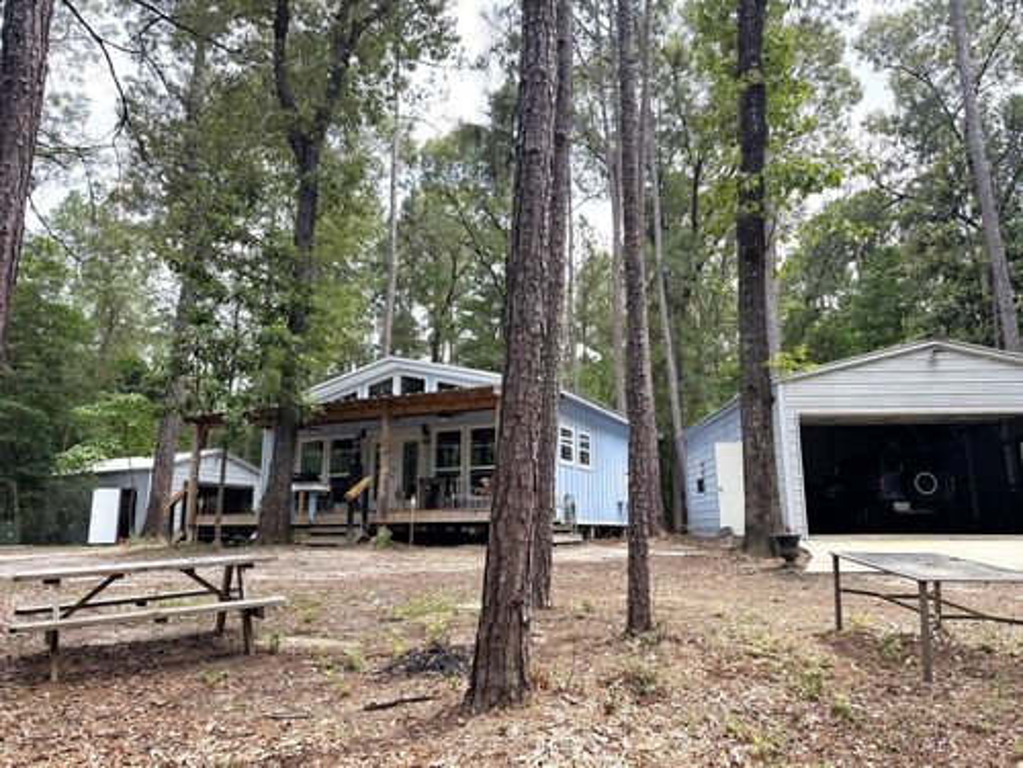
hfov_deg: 71.6
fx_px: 709
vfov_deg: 56.8
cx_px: 512
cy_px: 384
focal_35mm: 24
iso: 80
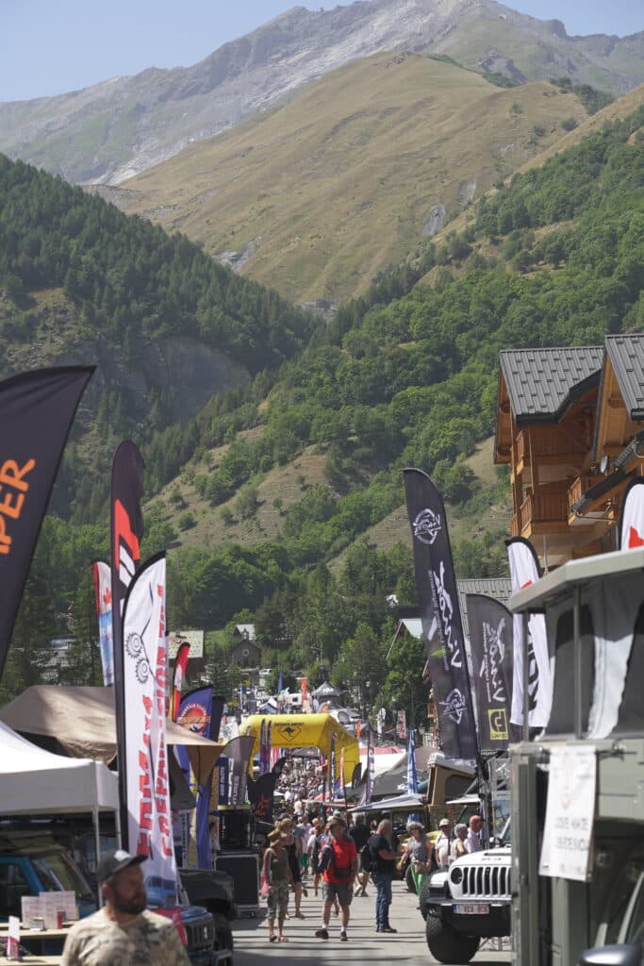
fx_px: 2816
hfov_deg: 13.0
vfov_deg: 19.5
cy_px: 483
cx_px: 322
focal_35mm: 105
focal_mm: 105
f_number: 8
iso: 200
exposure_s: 1/400
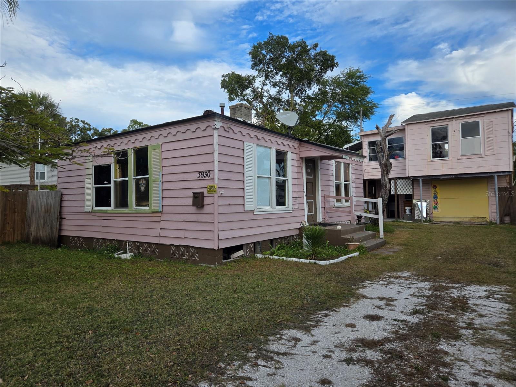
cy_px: 194
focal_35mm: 23
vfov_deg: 58.9
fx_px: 343
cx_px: 258
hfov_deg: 73.9
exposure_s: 1/973
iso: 25
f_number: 1.8
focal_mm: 5.4
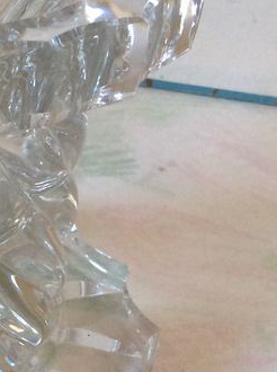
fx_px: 1039
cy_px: 188
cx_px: -104
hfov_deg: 14.4
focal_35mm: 97
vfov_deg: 20.3
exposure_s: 1/25
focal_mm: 3.3
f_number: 2.4
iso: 64
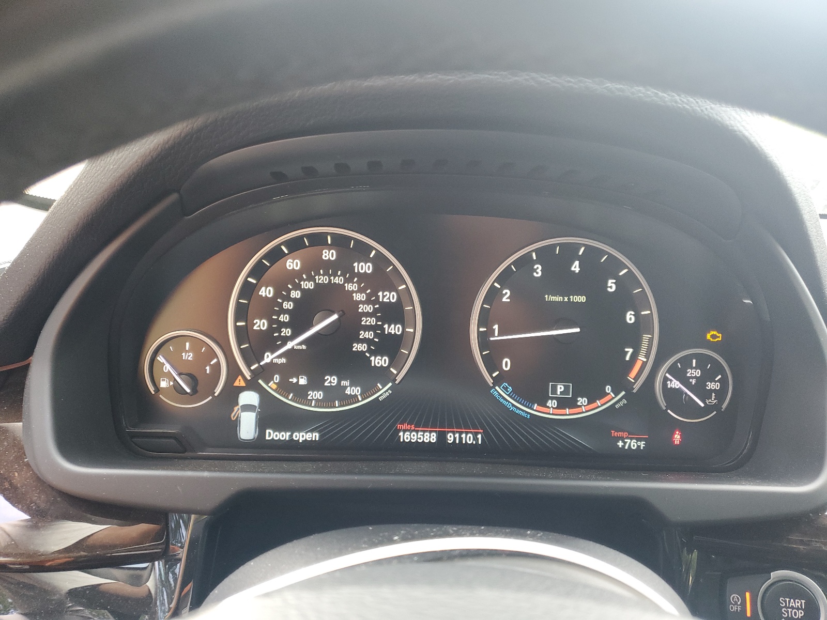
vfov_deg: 53.1
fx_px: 621
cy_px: 310
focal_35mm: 26
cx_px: 414
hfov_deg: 67.3
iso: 107
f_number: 1.5
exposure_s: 1/60.2
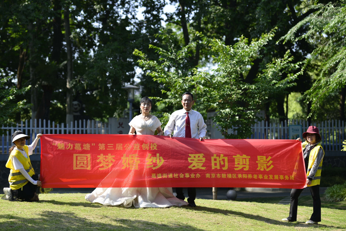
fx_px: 846
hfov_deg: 23.1
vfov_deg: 15.5
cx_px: 167
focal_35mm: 88
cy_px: 130
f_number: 2.8
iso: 100
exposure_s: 1/320
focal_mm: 78
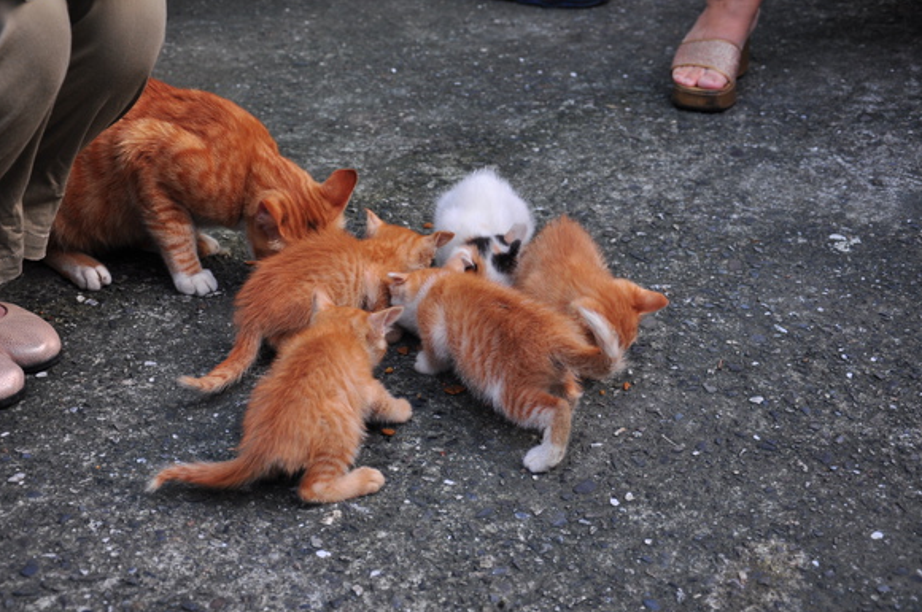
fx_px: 1509
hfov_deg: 34.0
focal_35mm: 59
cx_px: 459
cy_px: 311
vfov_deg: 22.9
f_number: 4.5
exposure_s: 1/80
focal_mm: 38
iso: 200
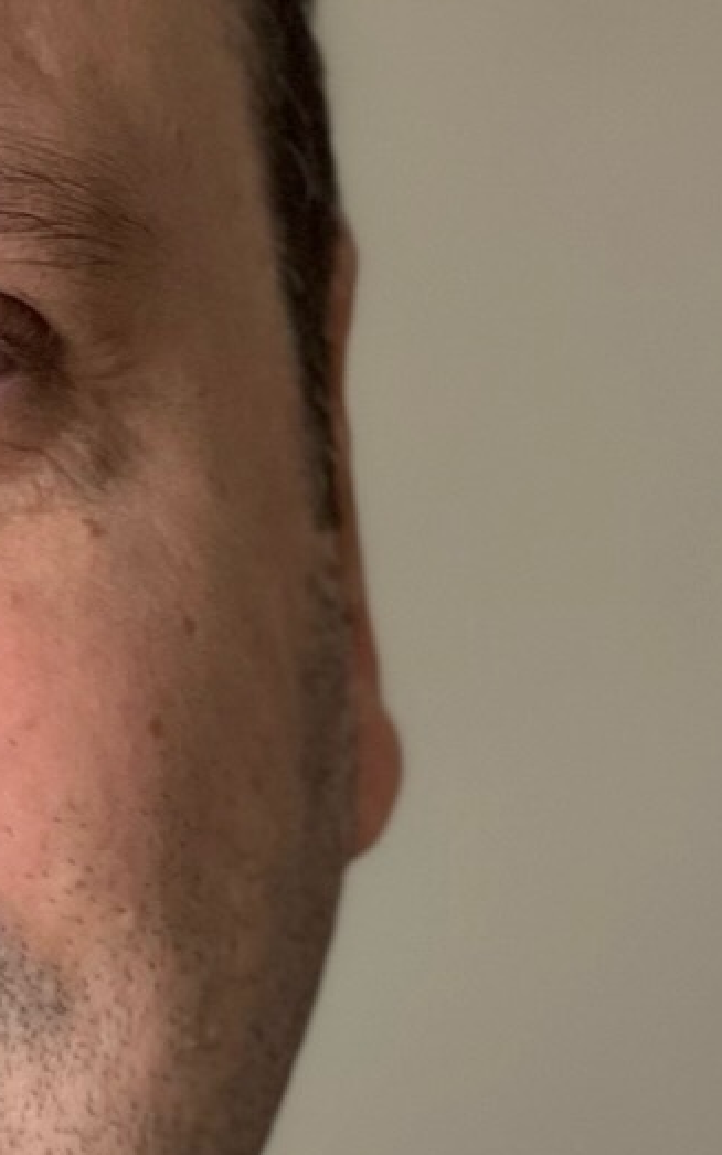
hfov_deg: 4.1
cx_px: -490
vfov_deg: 6.5
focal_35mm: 320
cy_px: 1149
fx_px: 10072
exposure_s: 1/40
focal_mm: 9
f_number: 2.8
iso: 200
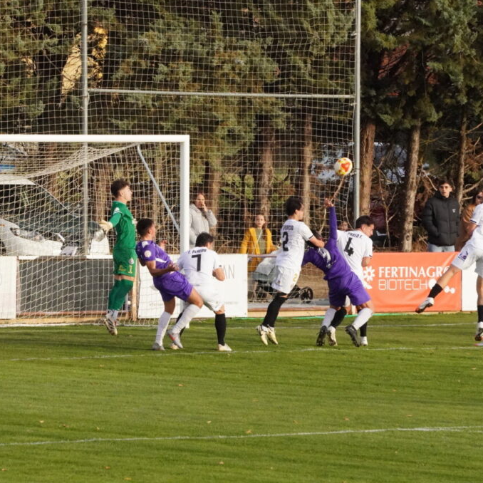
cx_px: 156
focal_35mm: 354
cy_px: 241
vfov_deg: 4.9
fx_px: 5588
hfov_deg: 4.9
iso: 6400
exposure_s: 1/2500
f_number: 11
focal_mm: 184
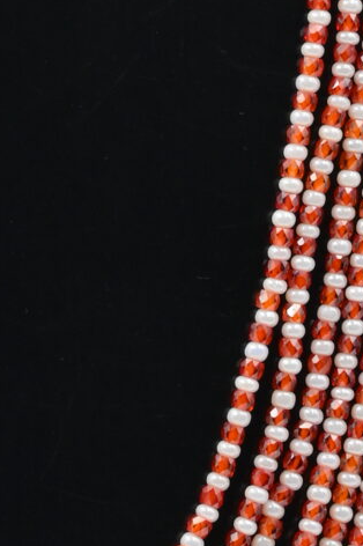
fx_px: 4029
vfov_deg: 7.7
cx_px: 31
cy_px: -7
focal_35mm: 266
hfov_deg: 5.2
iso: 200
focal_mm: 49
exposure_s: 1/125
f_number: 6.3
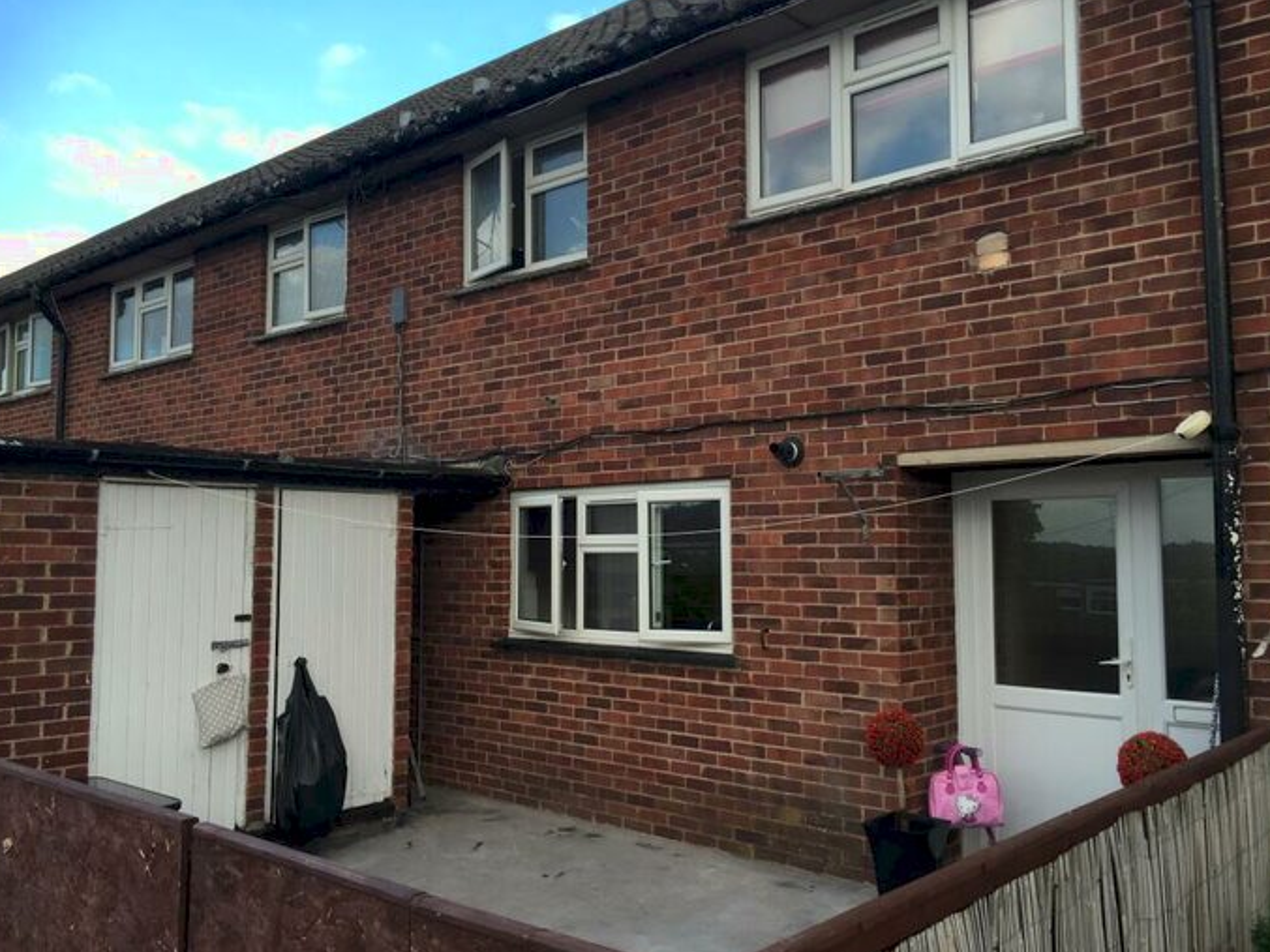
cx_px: 632
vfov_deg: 46.8
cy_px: 469
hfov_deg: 60.0
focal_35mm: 30
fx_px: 1101
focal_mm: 4.15
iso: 32
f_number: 2.2
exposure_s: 1/412
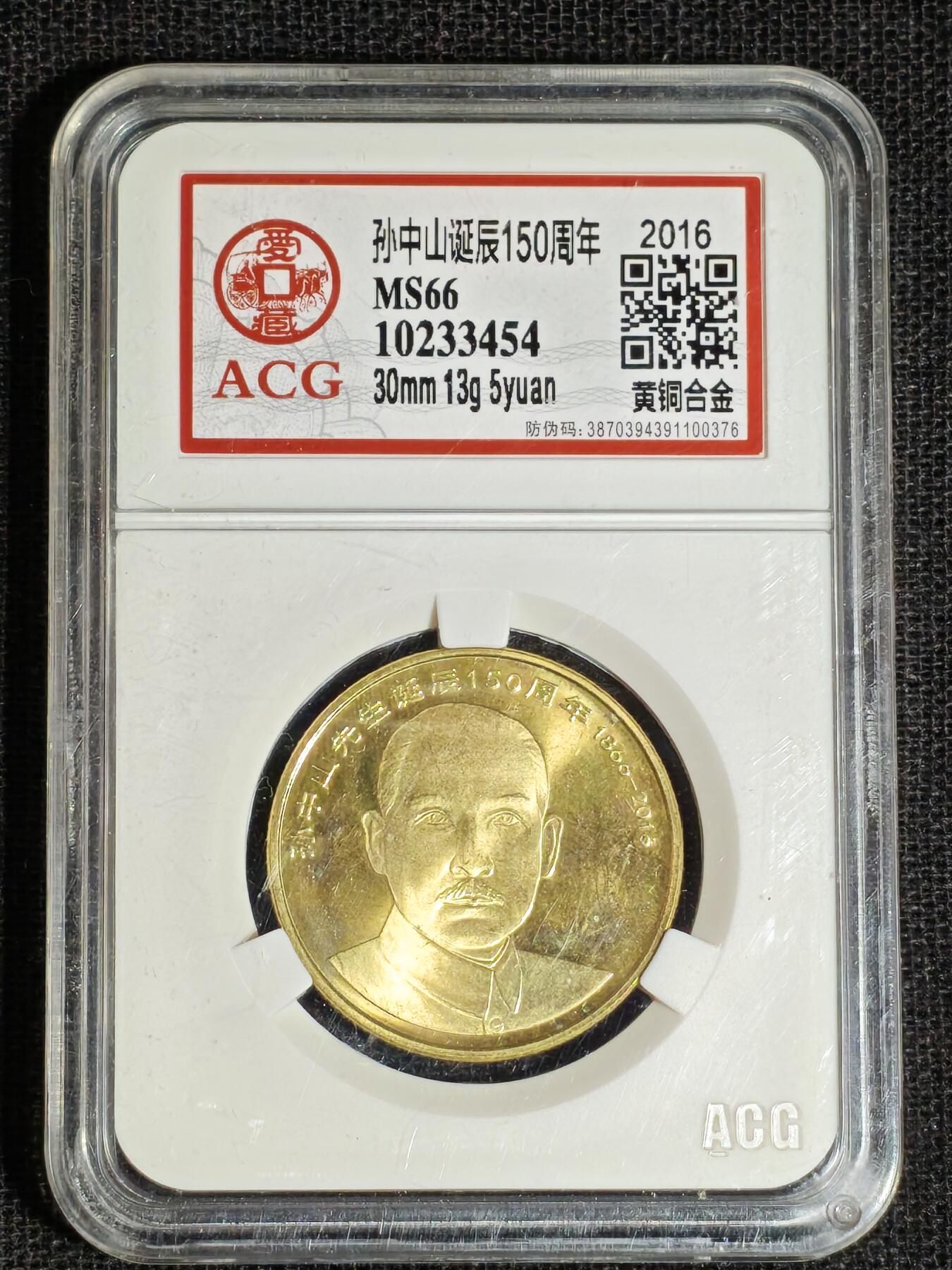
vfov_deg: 16.6
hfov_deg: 12.5
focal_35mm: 119
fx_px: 4364
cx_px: 476
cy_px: 635
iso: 50
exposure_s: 1/370
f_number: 1.5
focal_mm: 4.94
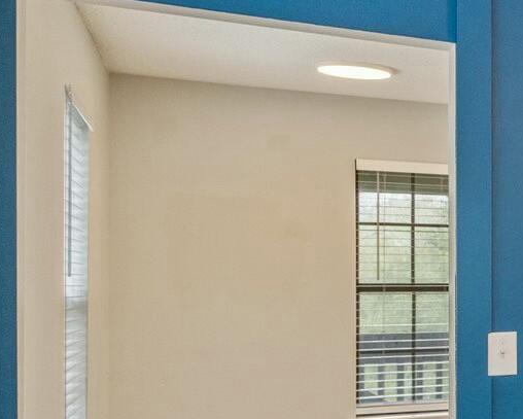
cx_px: 990
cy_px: 289
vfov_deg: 22.4
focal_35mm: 68
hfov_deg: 19.3
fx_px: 1053
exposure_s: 1/25
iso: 500
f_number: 8
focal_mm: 18
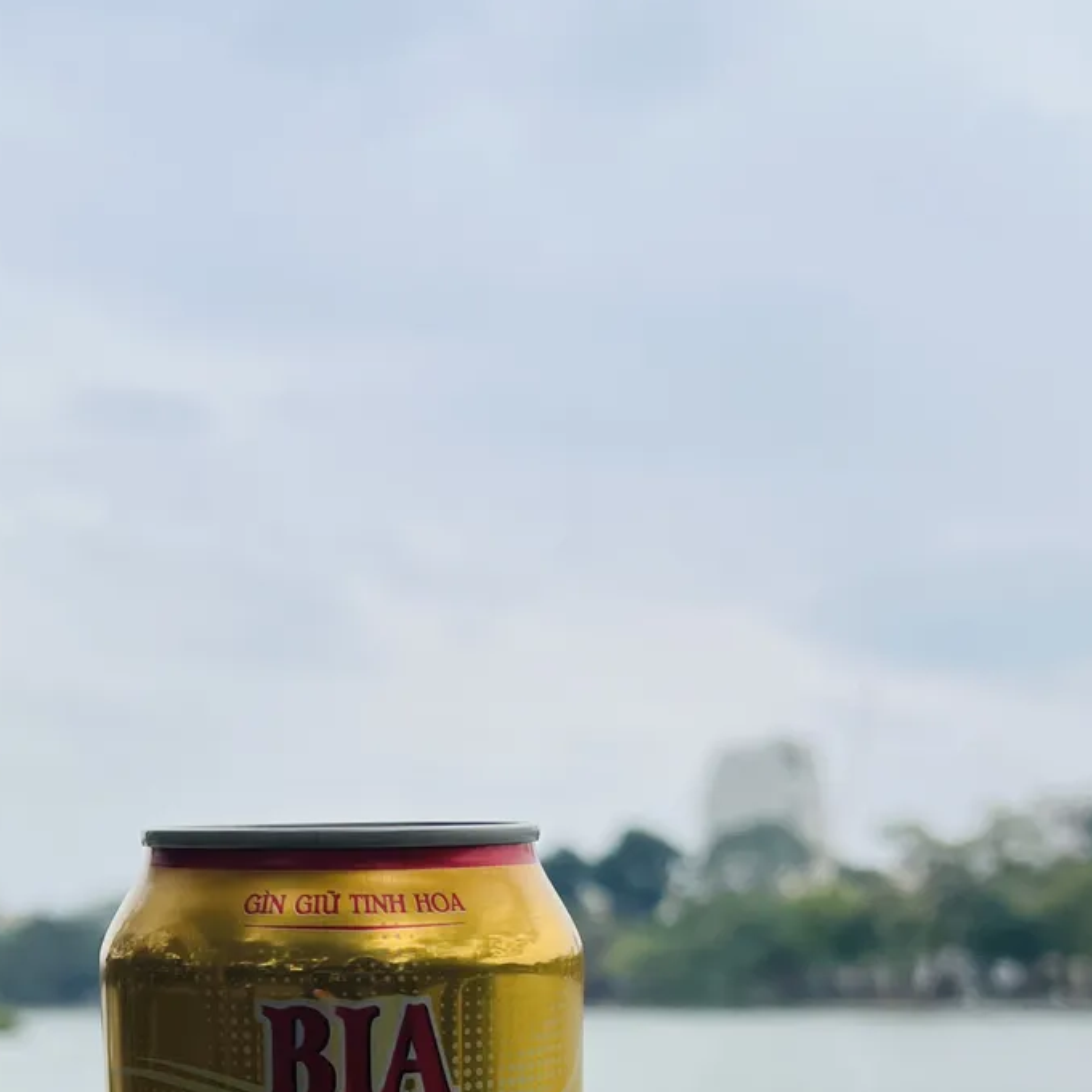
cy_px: 1087
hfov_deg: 31.5
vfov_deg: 29.6
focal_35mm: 54
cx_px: 425
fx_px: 1927
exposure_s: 1/2994
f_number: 1.5
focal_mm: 5.7
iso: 50
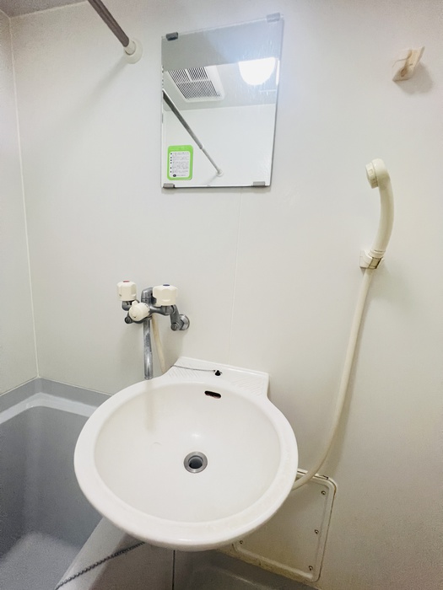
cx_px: 222
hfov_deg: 89.9
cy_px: 295
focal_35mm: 13
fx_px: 222
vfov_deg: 106.2
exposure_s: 1/50
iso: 400
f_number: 1.8
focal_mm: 1.57
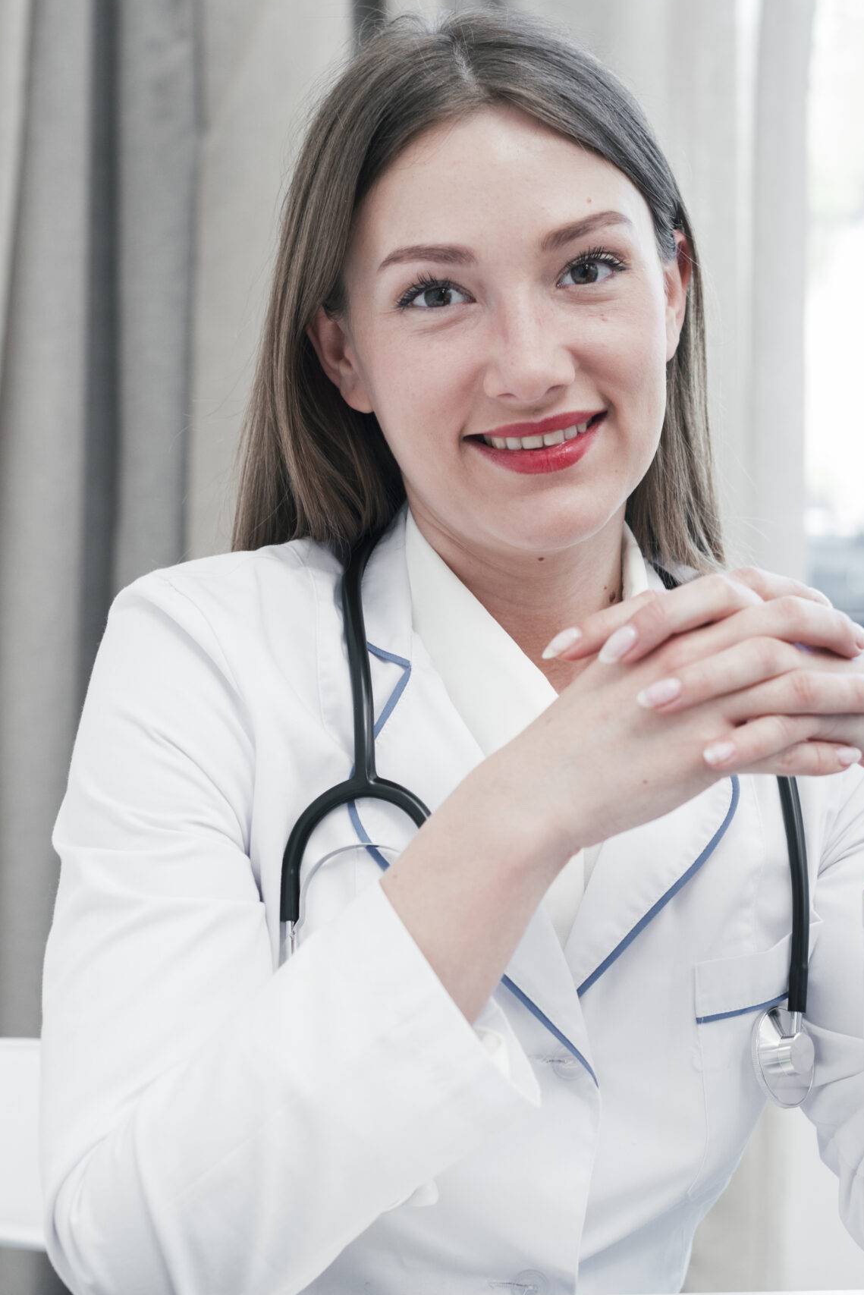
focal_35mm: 75
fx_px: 2698
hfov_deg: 18.1
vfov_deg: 27.0
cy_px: 743
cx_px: 600
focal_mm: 50
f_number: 4
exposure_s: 1/160
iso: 400
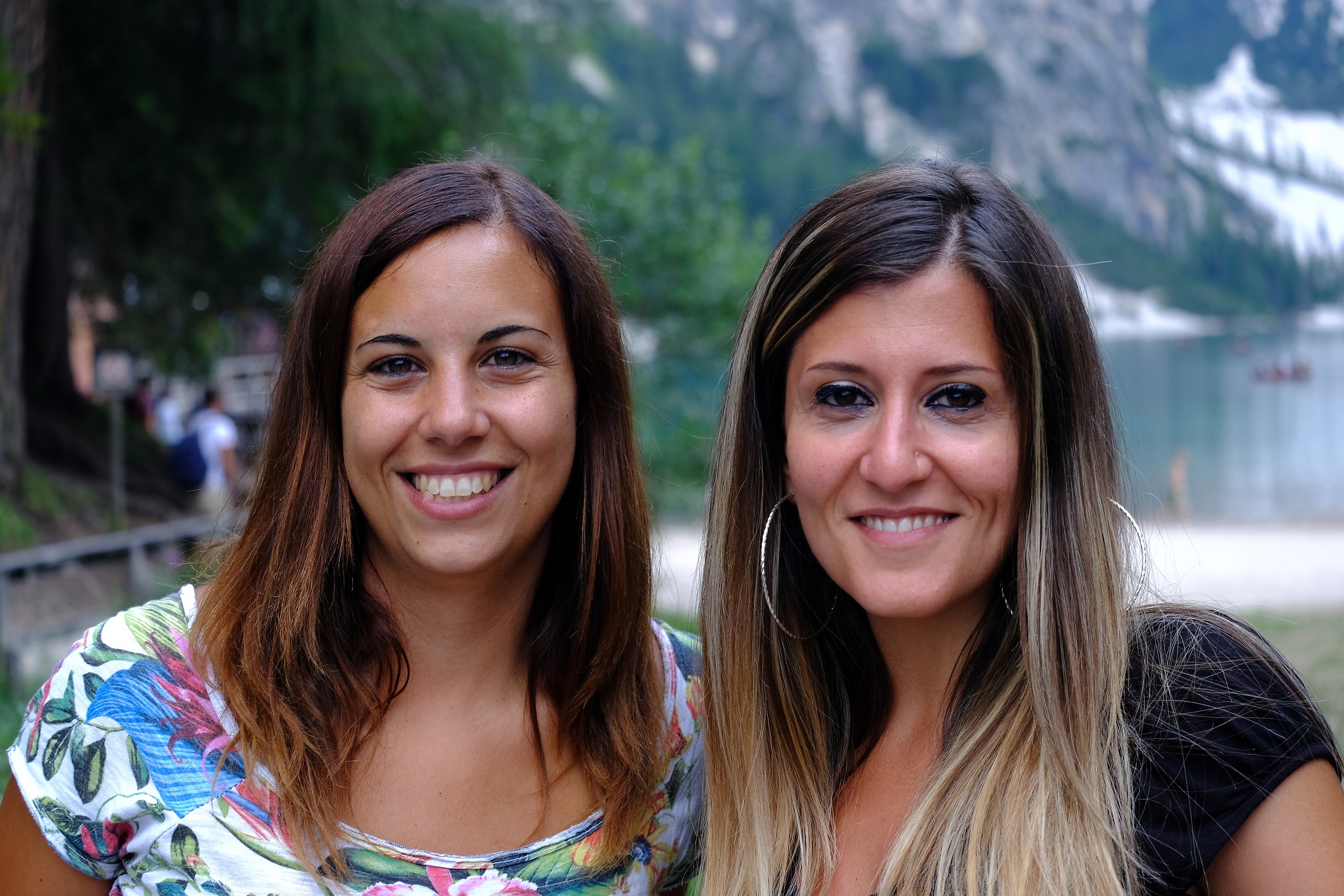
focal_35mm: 75
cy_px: 448
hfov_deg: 27.0
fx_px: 2800
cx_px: 672
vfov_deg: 18.2
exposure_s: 1/40
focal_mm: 50
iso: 100
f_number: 4.5
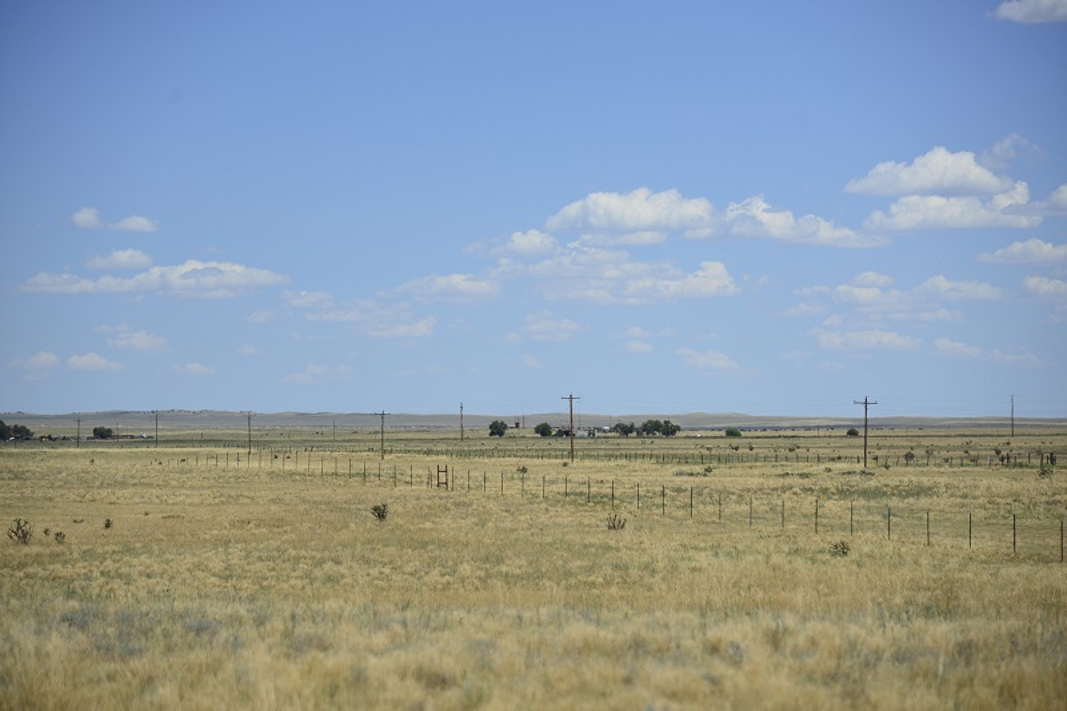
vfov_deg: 11.4
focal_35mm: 120
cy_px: 356
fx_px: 3556
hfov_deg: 17.1
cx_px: 534
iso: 100
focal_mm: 120
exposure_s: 1/1250
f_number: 4
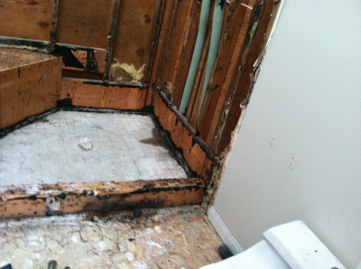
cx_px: 180
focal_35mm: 35
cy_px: 134
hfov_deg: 52.7
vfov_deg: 40.6
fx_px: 364
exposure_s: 1/15
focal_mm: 3.85
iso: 160
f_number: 2.8
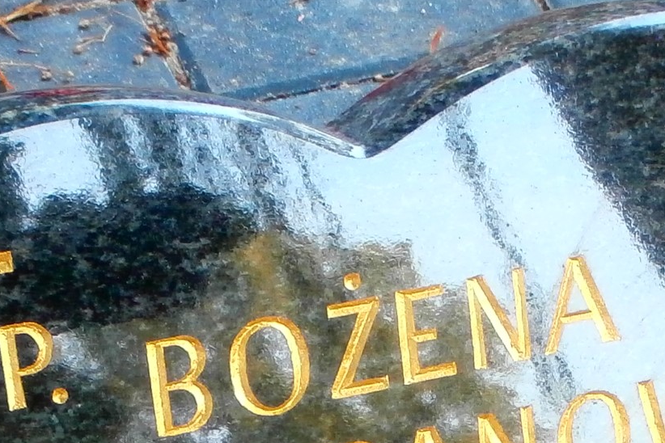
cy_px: 596
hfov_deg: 11.5
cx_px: 529
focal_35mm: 178
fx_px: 3288
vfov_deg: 7.6
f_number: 4.2
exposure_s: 1/80
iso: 200
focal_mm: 8.29
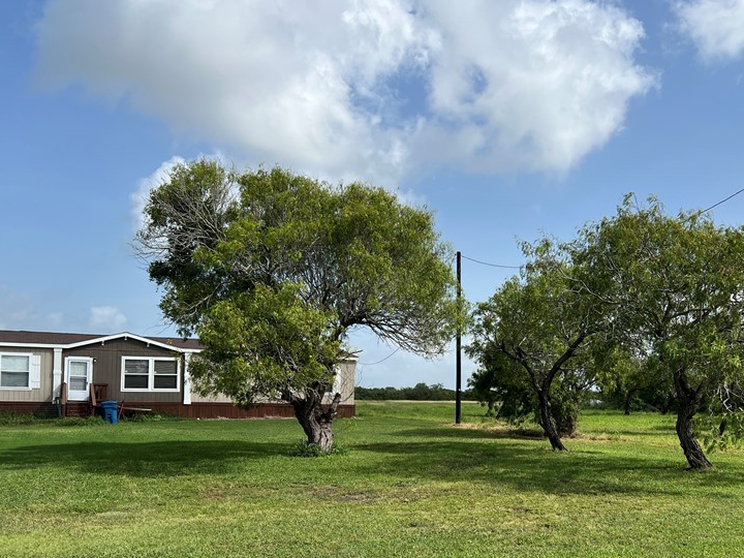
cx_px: 473
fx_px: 795
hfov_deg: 49.6
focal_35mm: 37
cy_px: 382
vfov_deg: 38.1
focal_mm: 5.7
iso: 50
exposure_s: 1/4630
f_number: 1.5
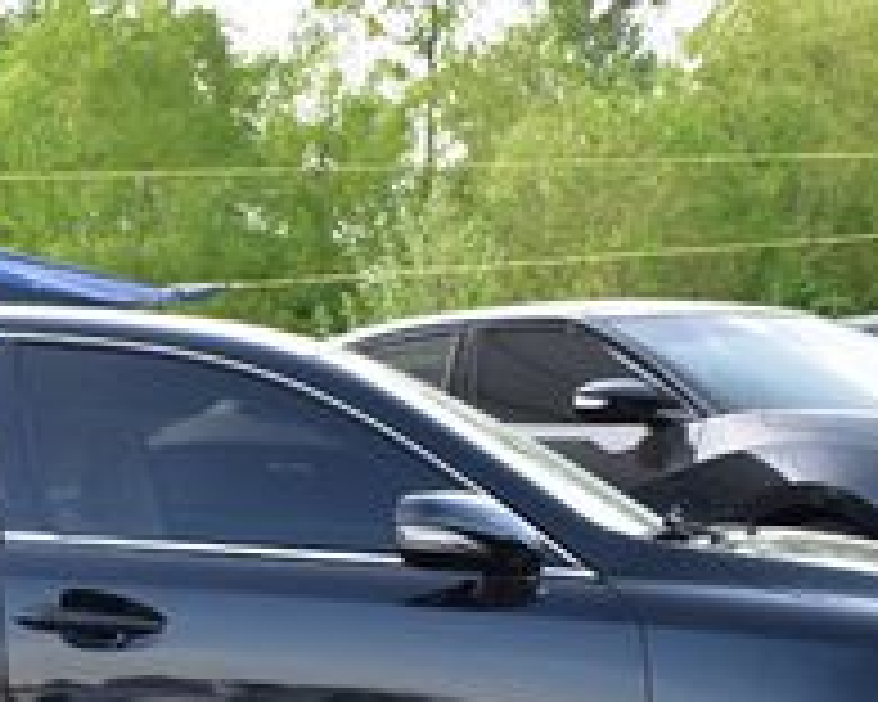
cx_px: 153
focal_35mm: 125
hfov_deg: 15.3
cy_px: 882
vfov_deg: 12.1
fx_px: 3236
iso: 400
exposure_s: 1/100
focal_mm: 27
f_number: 9
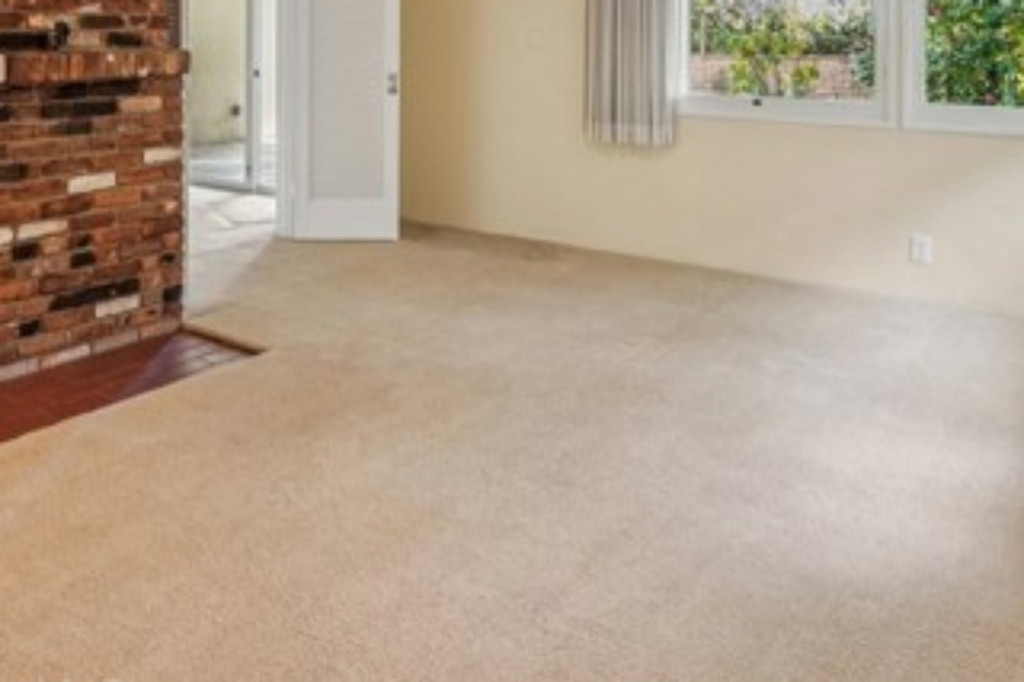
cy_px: 74
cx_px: 368
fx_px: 910
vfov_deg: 38.4
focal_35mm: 32
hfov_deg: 57.8
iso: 400
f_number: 8
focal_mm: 16
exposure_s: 1/6
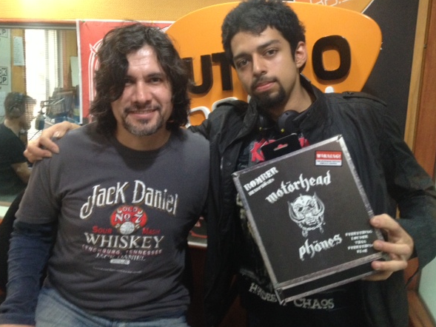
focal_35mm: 38
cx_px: 204
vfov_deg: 37.7
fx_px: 479
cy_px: 151
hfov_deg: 48.9
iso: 320
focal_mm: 4.28
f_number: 2.4
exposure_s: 1/20
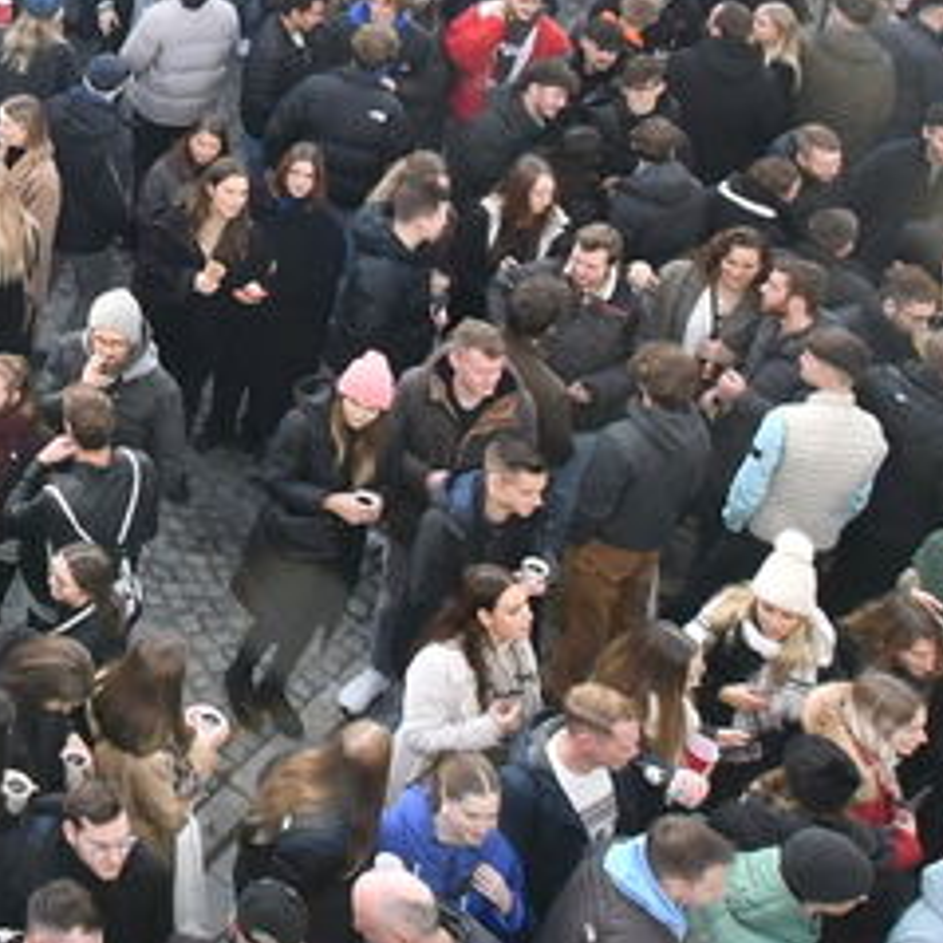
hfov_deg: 22.9
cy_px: -150
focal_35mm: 64
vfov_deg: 24.6
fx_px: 1973
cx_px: -383
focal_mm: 10
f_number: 10
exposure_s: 1/400
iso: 1250
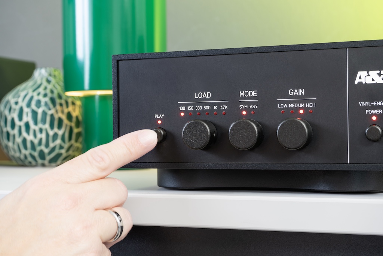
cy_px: 128
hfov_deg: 31.9
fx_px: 670
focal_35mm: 63
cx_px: 192
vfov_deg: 21.6
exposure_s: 1
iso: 125
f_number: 11
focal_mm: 63
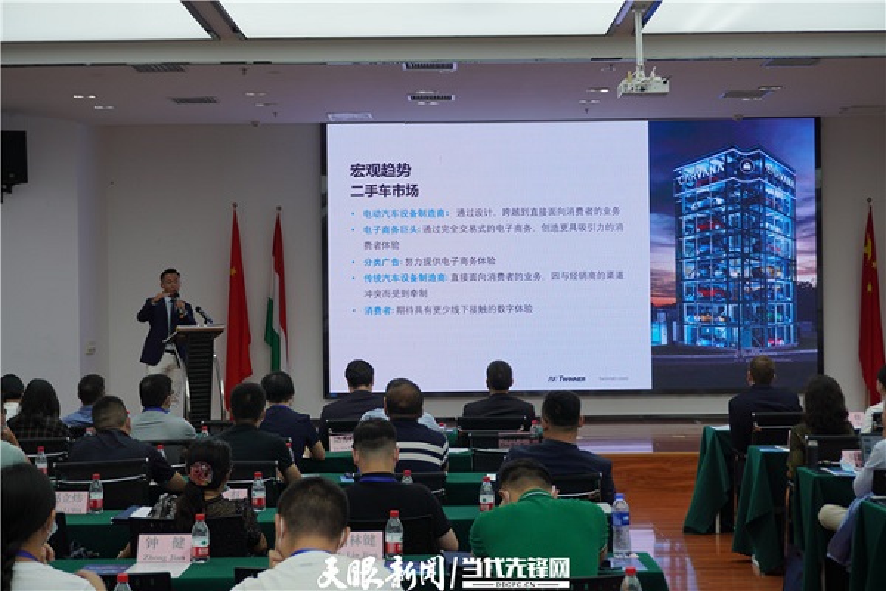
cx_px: 443
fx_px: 1403
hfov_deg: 35.1
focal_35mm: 57
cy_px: 296
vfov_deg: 23.8
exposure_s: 1/60
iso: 125
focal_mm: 38
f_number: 5.6
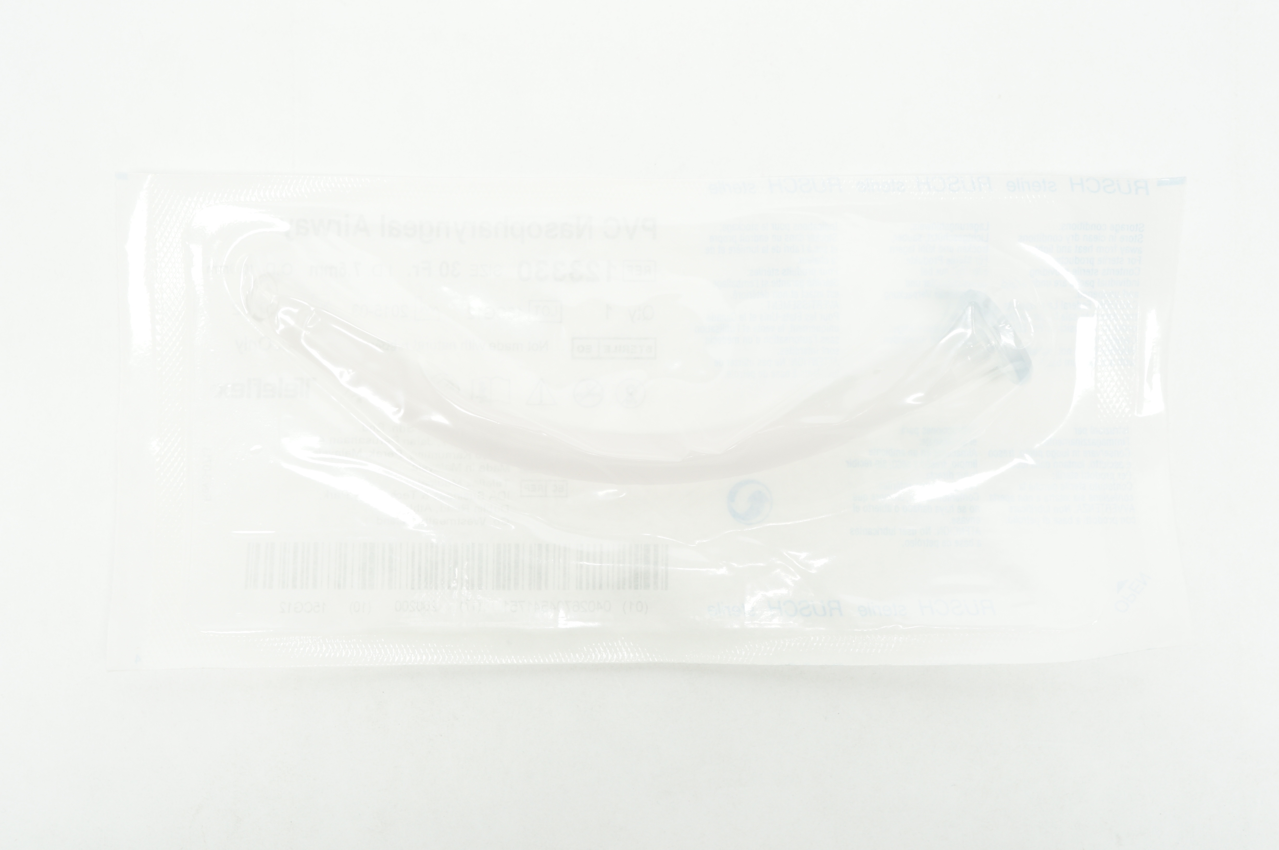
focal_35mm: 40
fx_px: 1437
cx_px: 640
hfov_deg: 48.0
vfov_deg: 32.9
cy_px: 425
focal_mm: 27
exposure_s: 1/25
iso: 400
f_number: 7.1
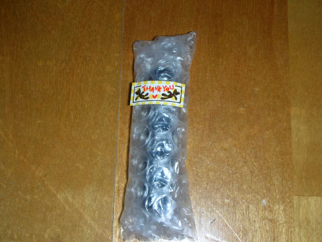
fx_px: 567
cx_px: 161
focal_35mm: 61
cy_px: 121
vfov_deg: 24.0
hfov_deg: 31.7
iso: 50
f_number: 11.3
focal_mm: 10.1
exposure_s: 1/120
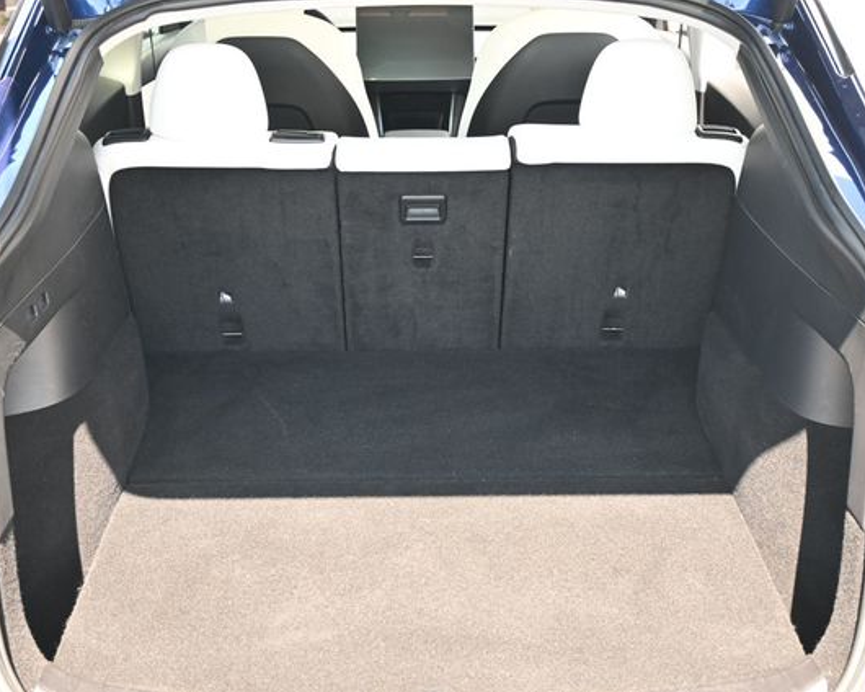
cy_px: 346
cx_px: 437
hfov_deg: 36.7
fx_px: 1306
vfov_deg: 29.7
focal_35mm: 51
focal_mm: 30
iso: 640
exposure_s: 1/125
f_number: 4.8
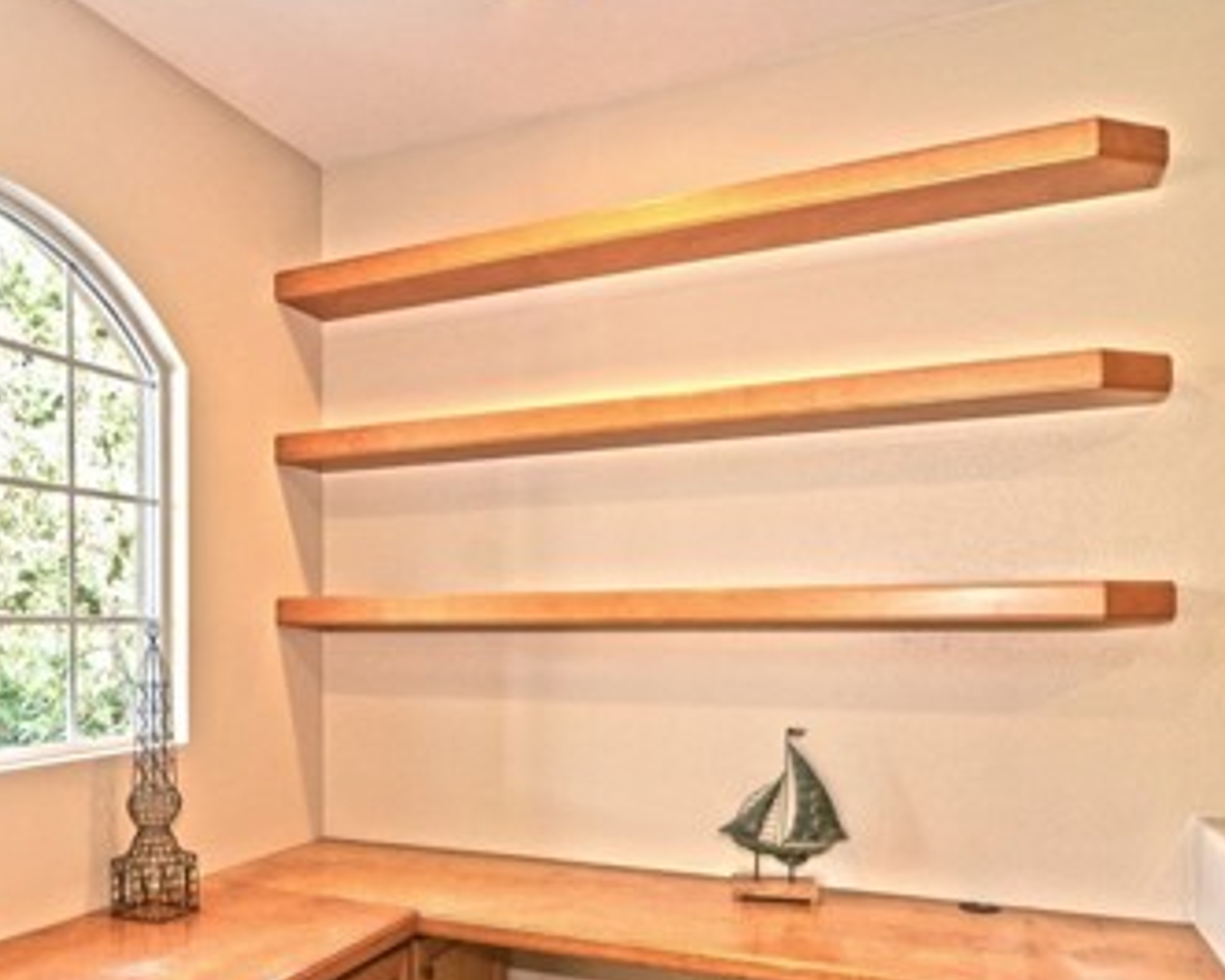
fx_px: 1052
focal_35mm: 29
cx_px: 366
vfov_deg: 49.5
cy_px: 619
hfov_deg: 58.4
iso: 280
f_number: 4
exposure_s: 1/60
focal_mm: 16
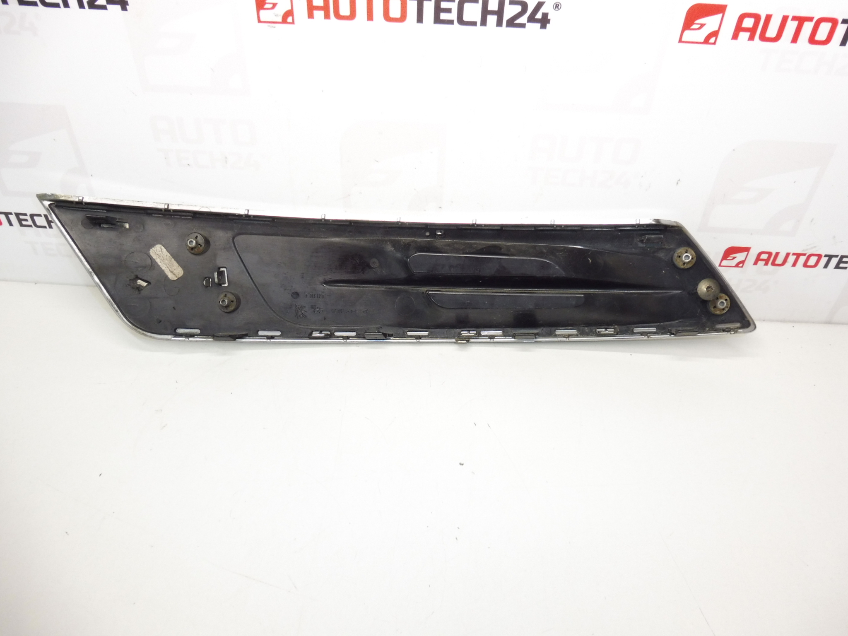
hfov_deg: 71.6
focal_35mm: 24
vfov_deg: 56.8
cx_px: 424
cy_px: 318
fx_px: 588
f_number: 3.5
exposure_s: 1/80
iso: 200
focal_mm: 4.3
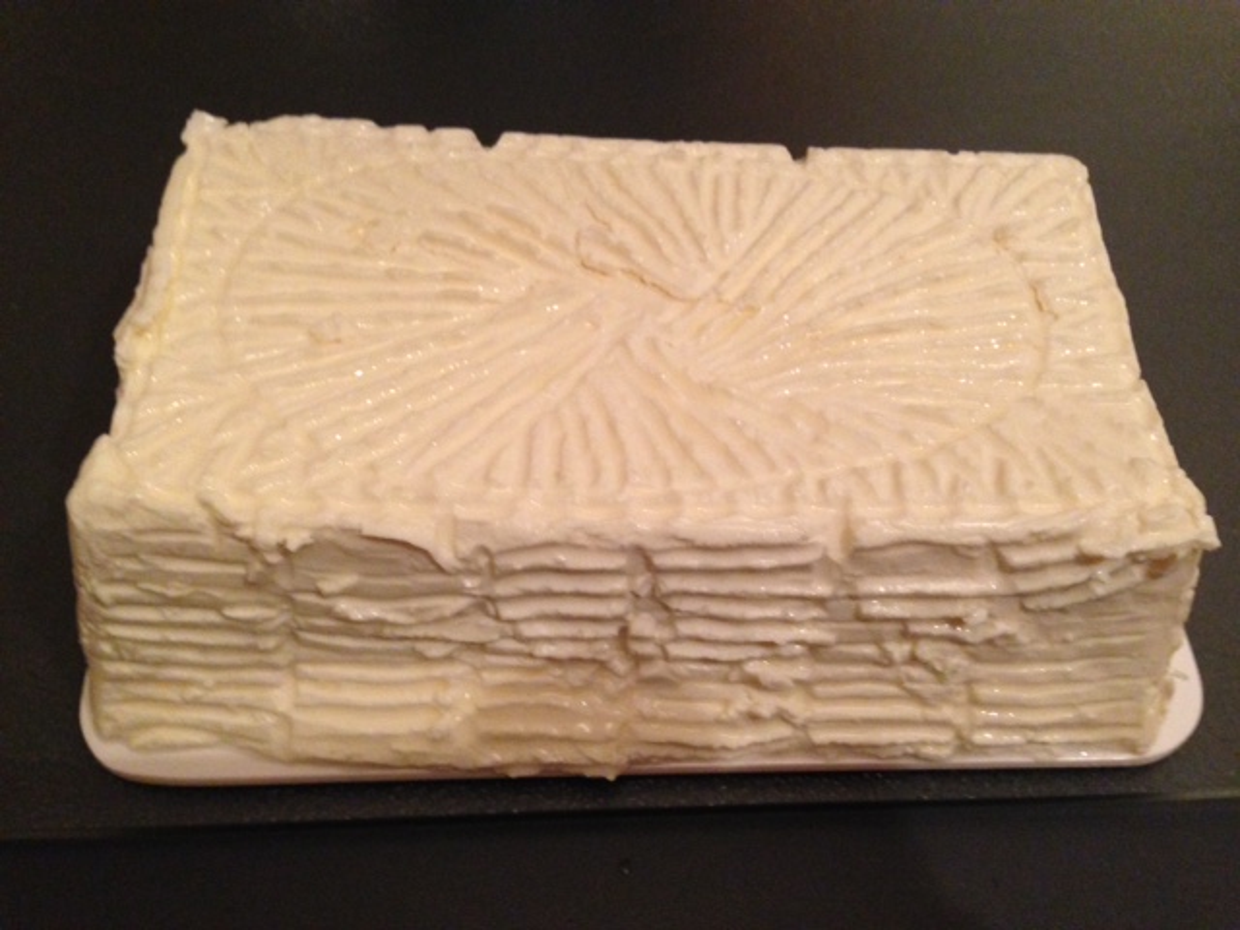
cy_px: 465
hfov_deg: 55.4
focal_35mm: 33
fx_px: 1182
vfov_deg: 42.9
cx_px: 620
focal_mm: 4.12
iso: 320
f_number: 2.4
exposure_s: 1/20
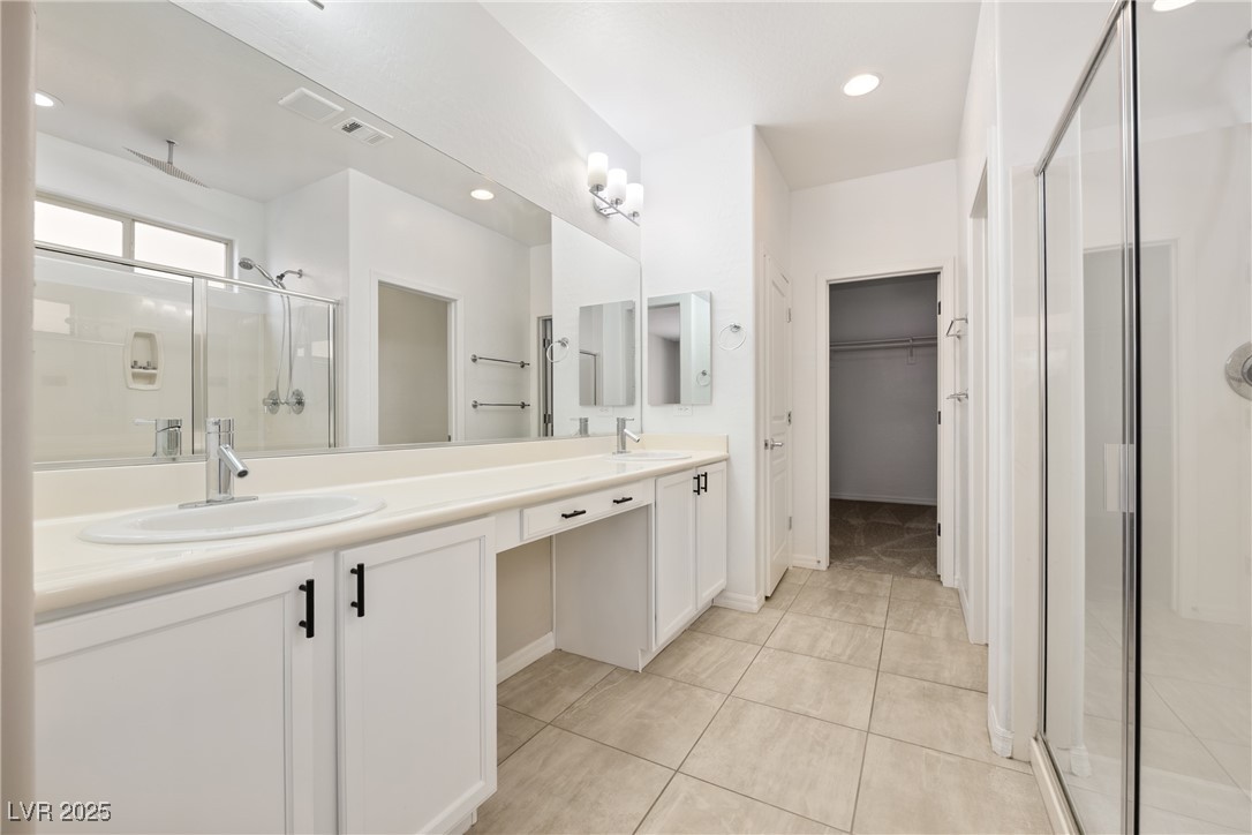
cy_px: 418
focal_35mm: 14
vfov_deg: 81.2
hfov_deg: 104.3
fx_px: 487
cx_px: 626
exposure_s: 1/5
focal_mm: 14
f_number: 9
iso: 100
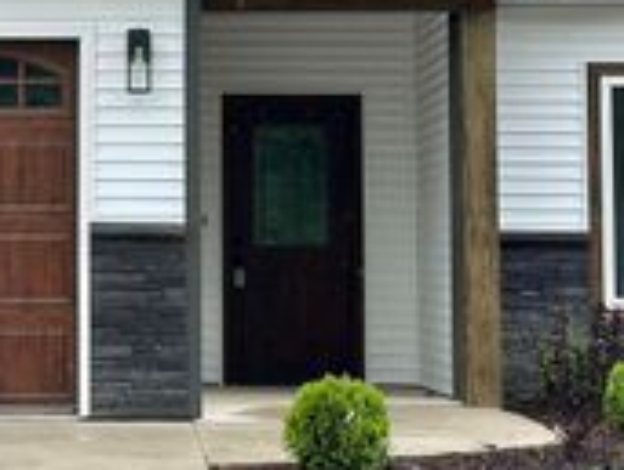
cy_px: 75
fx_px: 2529
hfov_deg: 13.9
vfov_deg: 10.6
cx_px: -7
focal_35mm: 140
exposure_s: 1/681
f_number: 1.78
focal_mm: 6.86
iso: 80
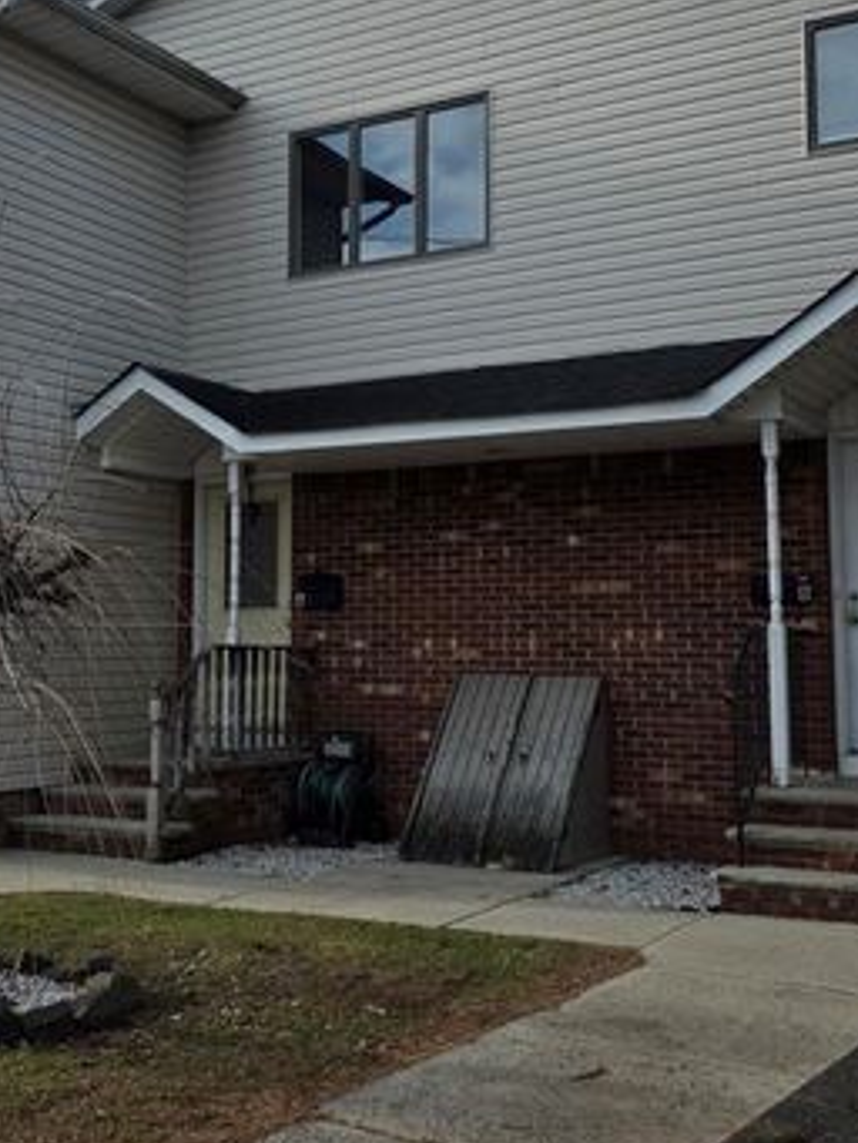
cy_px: 458
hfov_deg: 32.2
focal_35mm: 45
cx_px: 379
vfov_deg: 41.9
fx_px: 1486
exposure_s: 1/3521
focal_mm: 6.3
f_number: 1.7
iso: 80
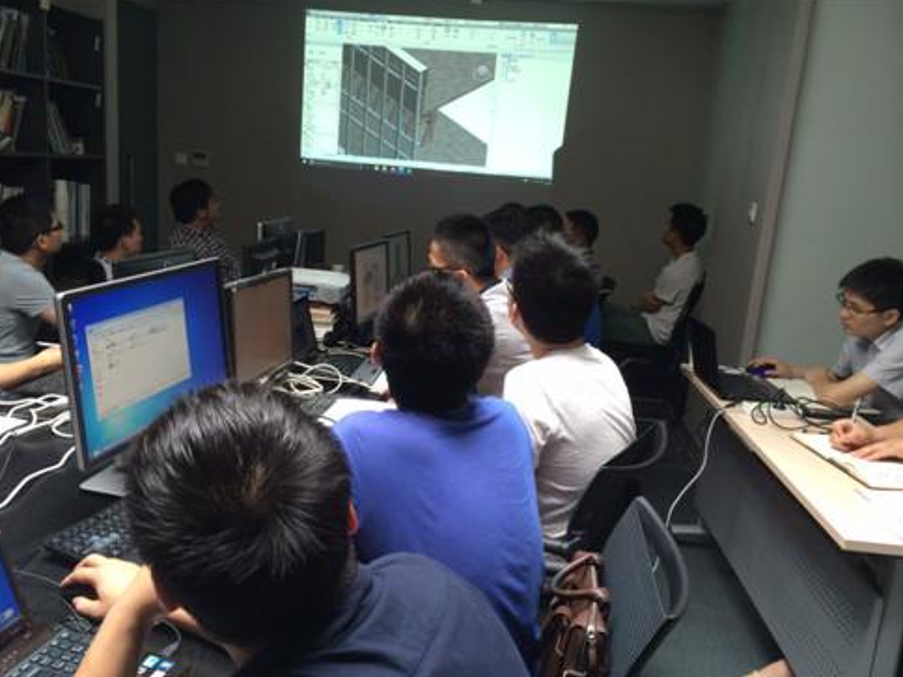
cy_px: 340
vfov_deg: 45.4
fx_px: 809
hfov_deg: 58.3
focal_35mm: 31
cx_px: 438
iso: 100
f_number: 2.2
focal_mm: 4.12
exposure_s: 1/30
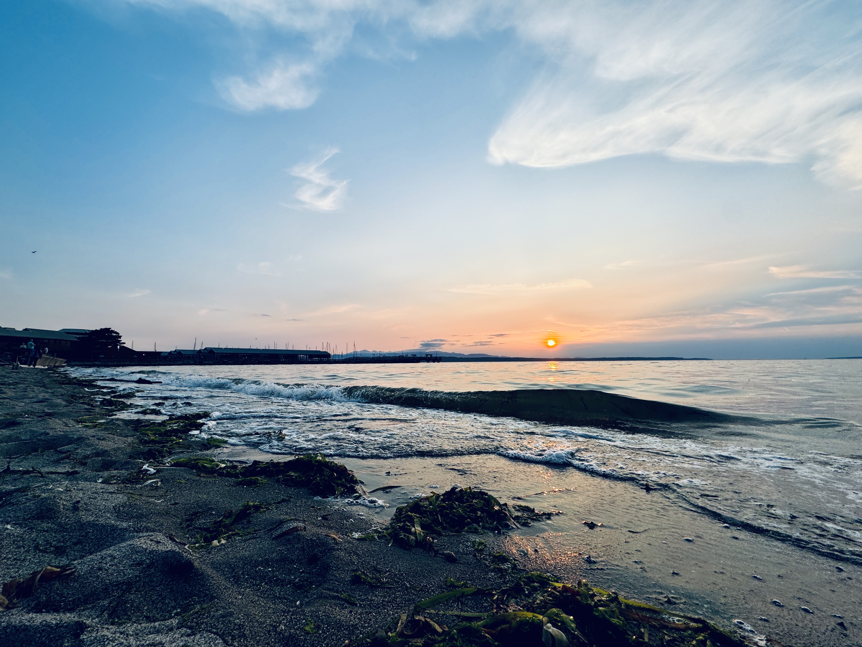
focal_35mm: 14
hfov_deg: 102.1
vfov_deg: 85.7
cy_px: 324
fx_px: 349
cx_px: 431
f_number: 2.2
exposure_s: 1/756
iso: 50
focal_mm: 2.22
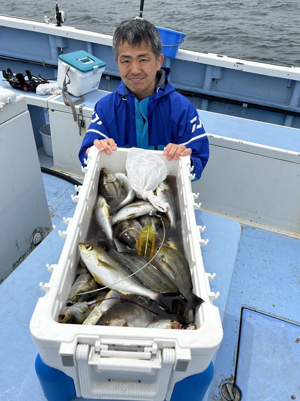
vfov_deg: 67.3
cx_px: 150
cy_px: 200
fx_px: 301
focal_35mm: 26
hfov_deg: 53.0
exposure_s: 1/6579
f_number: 1.5
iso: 50
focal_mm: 5.7
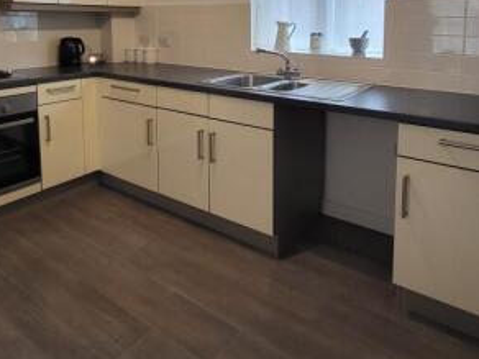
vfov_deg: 48.7
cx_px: 258
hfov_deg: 67.2
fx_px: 360
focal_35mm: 26
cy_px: 52
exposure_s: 1/50
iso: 250
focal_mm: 1.74
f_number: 2.2
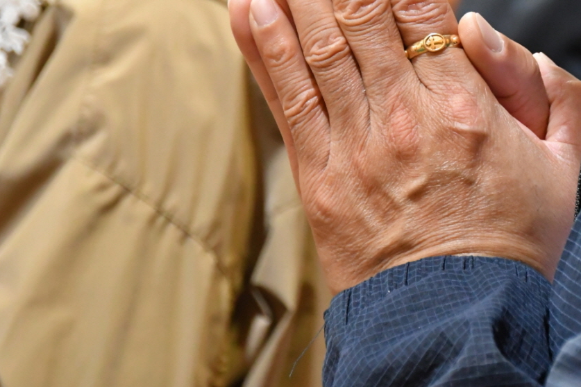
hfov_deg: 6.1
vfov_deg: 4.1
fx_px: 5406
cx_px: 402
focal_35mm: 335
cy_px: 58
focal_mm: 125
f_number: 6
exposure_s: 1/60
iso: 6400
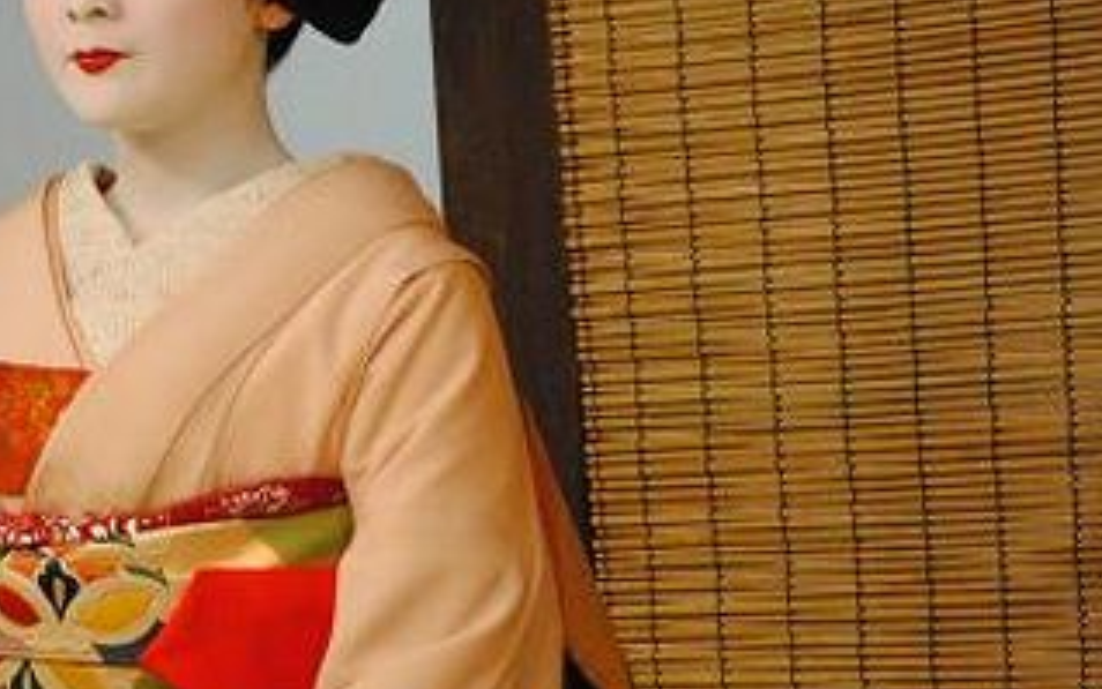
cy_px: -5
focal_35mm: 328
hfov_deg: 6.4
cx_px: 152
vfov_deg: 4.0
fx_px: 9856
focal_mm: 105
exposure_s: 1/80
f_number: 5.6
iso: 1600
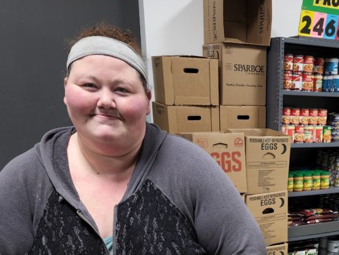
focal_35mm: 47
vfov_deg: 28.8
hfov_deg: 38.1
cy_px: 260
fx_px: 460
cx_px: 294
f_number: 1.8
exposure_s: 1/120
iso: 250
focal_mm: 6.4
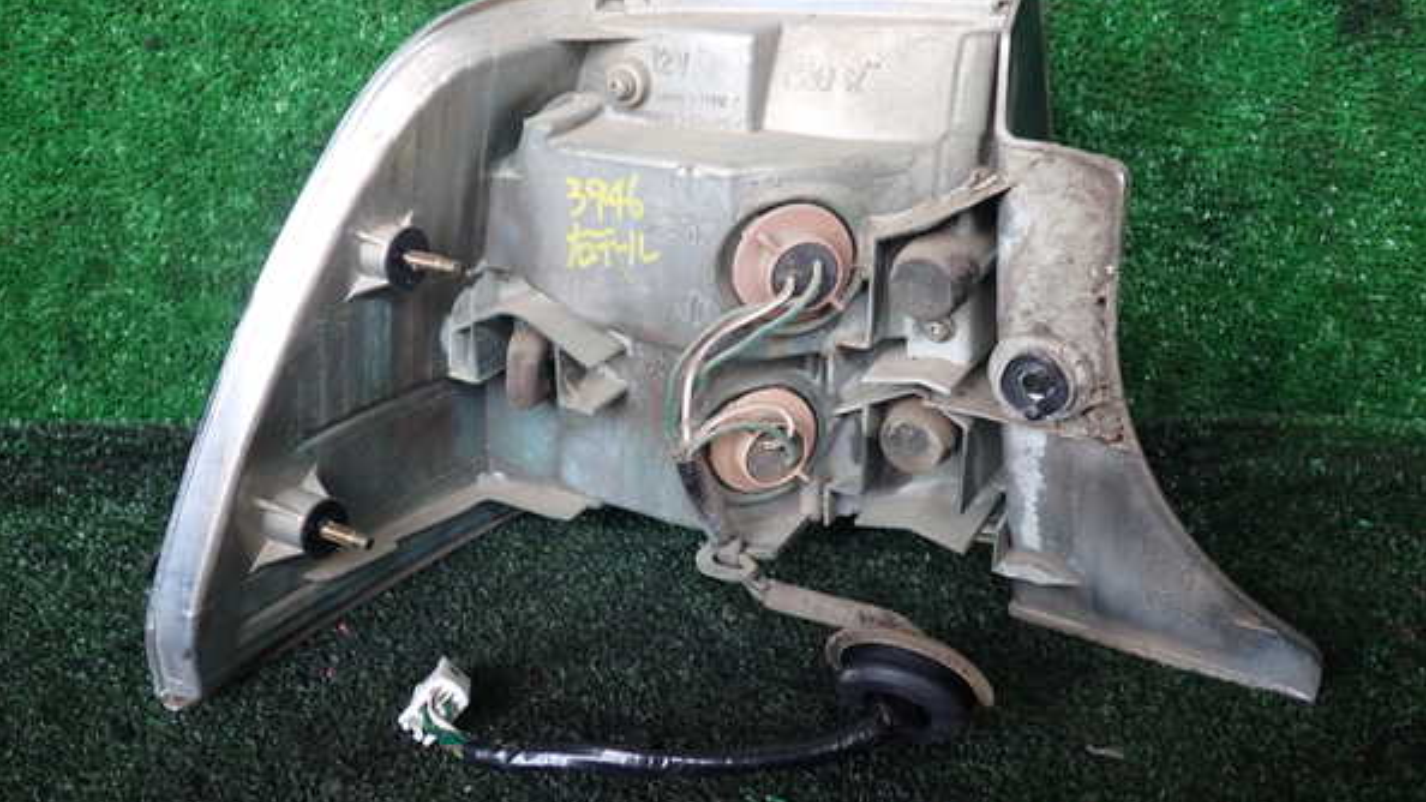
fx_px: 1248
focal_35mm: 33
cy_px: 324
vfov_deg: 35.5
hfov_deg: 59.5
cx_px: 711
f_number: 2.3
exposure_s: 1/40
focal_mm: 5.4
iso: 200
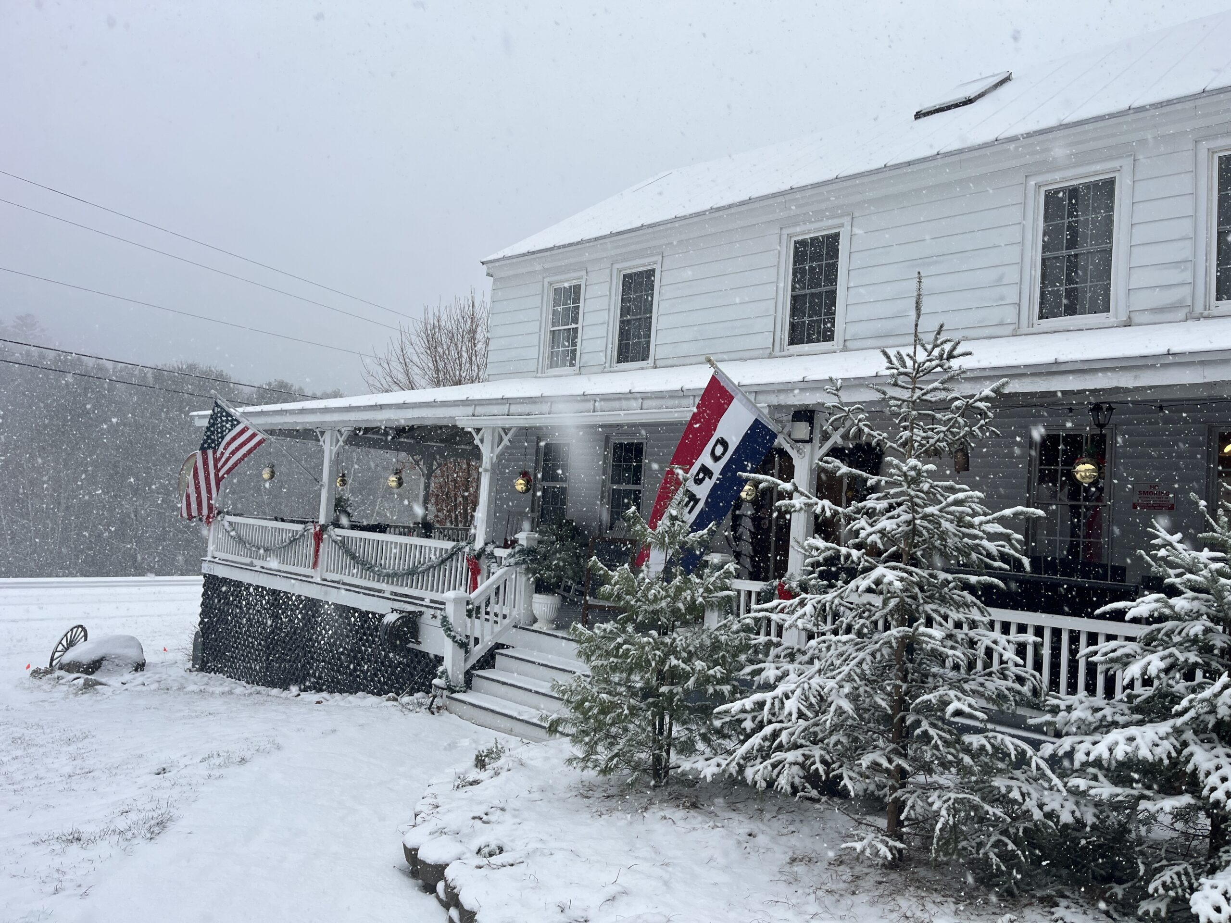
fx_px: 925
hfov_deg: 67.3
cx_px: 616
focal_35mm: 26
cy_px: 462
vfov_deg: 53.1
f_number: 1.6
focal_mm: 5.1
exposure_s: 1/586
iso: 50
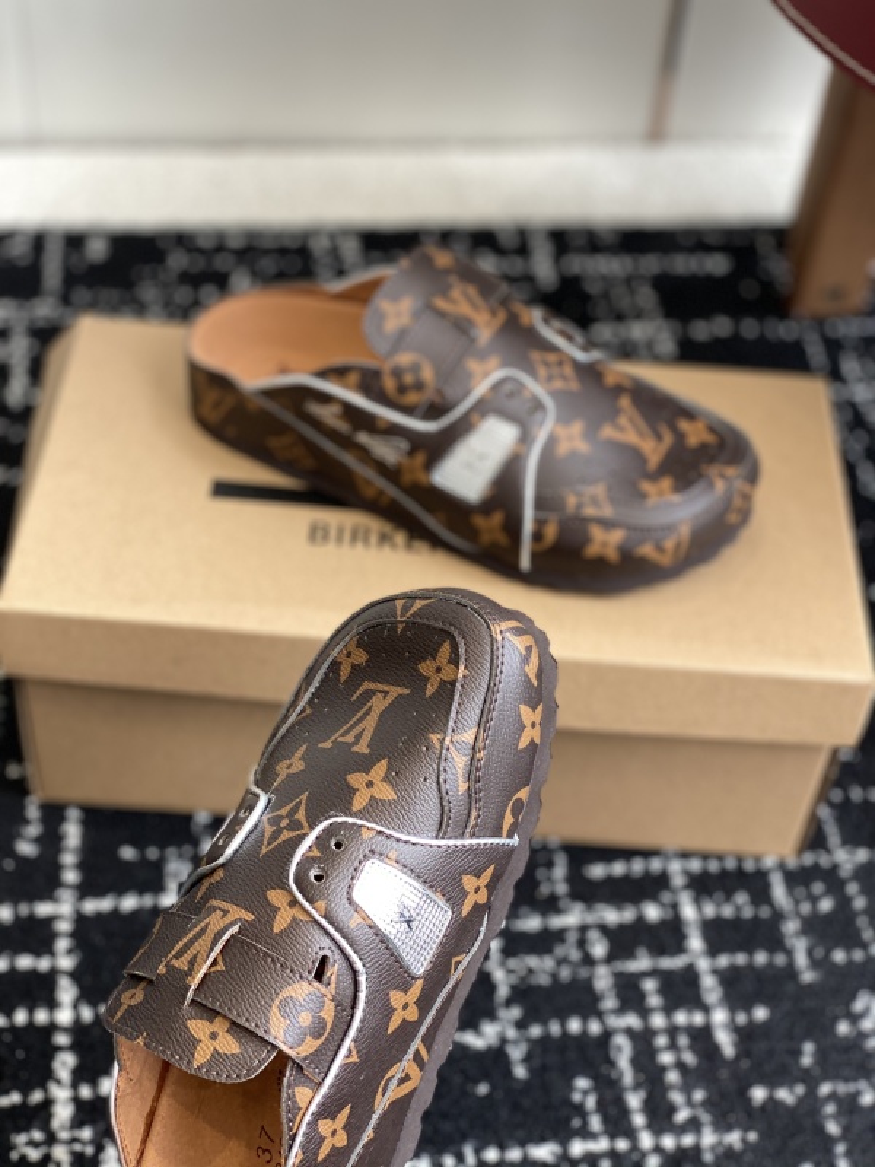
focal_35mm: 52
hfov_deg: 28.0
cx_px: 438
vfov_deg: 36.8
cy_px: 584
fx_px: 1753
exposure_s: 1/122
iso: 64
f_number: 2
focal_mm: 6
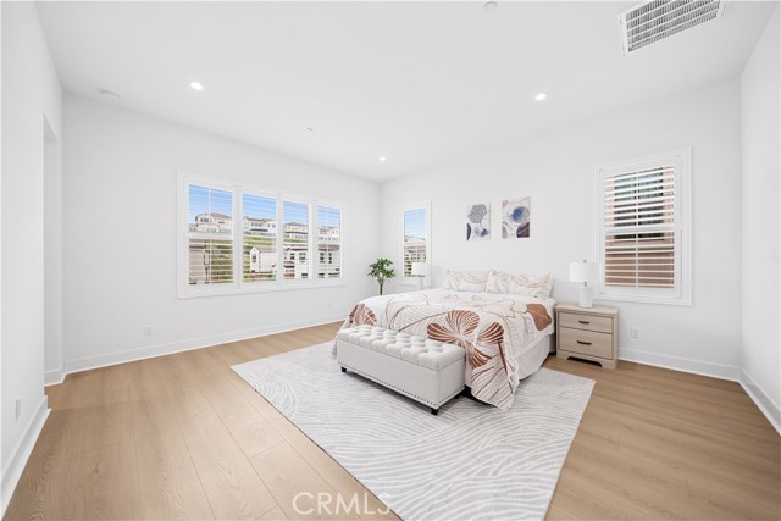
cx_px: 390
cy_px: 260
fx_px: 260
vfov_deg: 90.0
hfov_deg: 112.6
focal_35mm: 12
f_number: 4.5
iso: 200
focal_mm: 12
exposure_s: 1/20
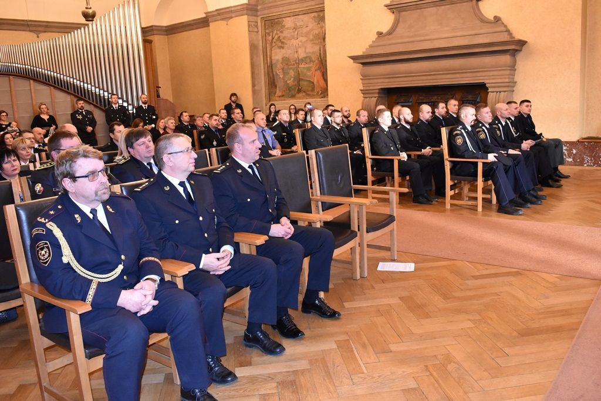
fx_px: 501
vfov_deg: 43.6
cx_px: 300
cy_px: 200
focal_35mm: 30
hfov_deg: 61.9
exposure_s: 1/60
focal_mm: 20
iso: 3200
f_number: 5.6
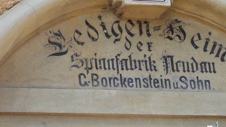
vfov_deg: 5.9
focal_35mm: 205
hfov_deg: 10.5
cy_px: 32
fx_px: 1229
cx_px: 138
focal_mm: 26.8
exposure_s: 1/320
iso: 100
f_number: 4.5
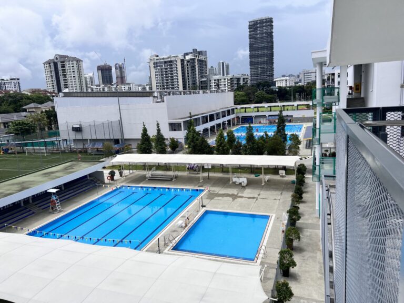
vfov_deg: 53.1
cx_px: 202
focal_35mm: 26
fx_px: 303
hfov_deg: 67.3
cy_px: 152
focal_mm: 5.7
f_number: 1.5
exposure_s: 1/5587
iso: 50
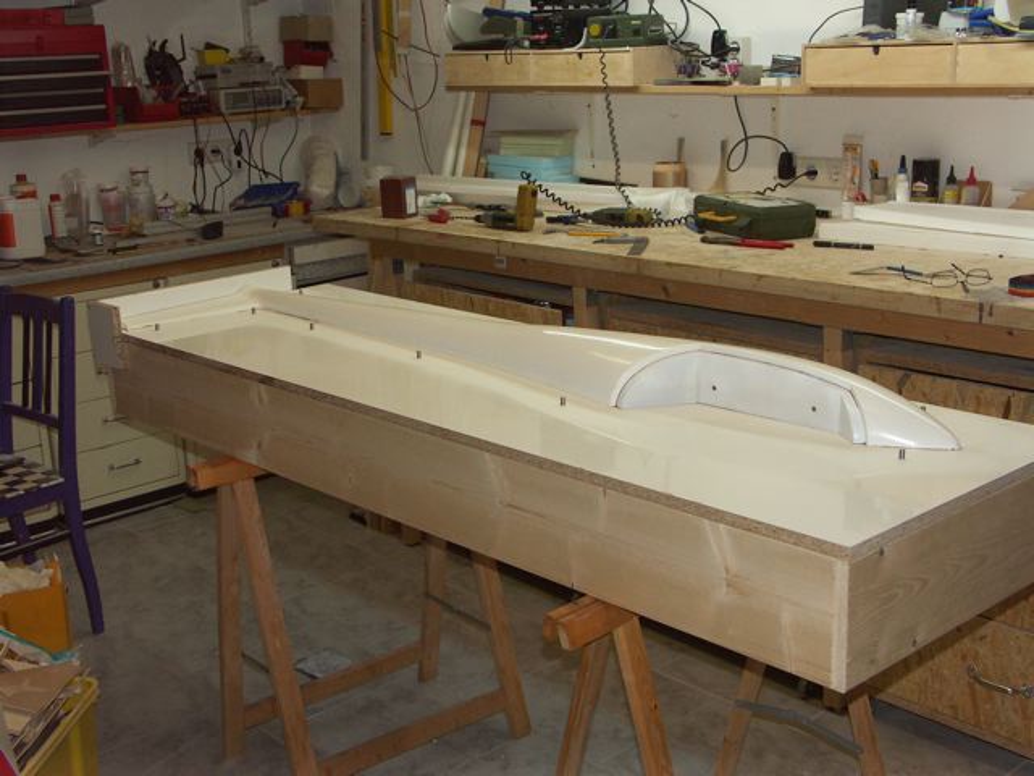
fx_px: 1255
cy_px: 388
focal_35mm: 42
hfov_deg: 44.8
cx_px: 517
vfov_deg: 34.3
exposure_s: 1/100
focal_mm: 10.89
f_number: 2.8
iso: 200
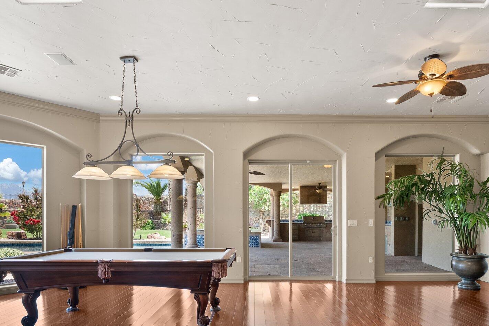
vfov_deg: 53.8
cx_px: 258
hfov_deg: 76.0
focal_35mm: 23
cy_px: 223
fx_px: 312
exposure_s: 1/5
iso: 320
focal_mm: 16
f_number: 9
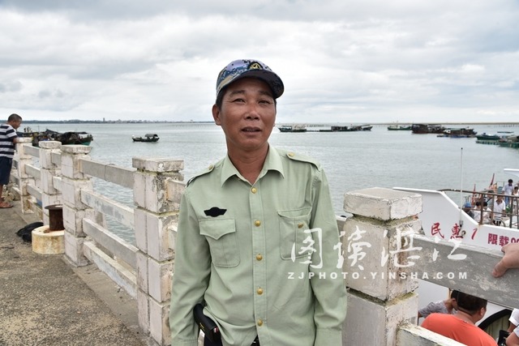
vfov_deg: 42.3
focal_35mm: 31
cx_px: 260
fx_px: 447
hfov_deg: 60.3
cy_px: 173
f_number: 8
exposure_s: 1/200
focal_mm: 31
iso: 360
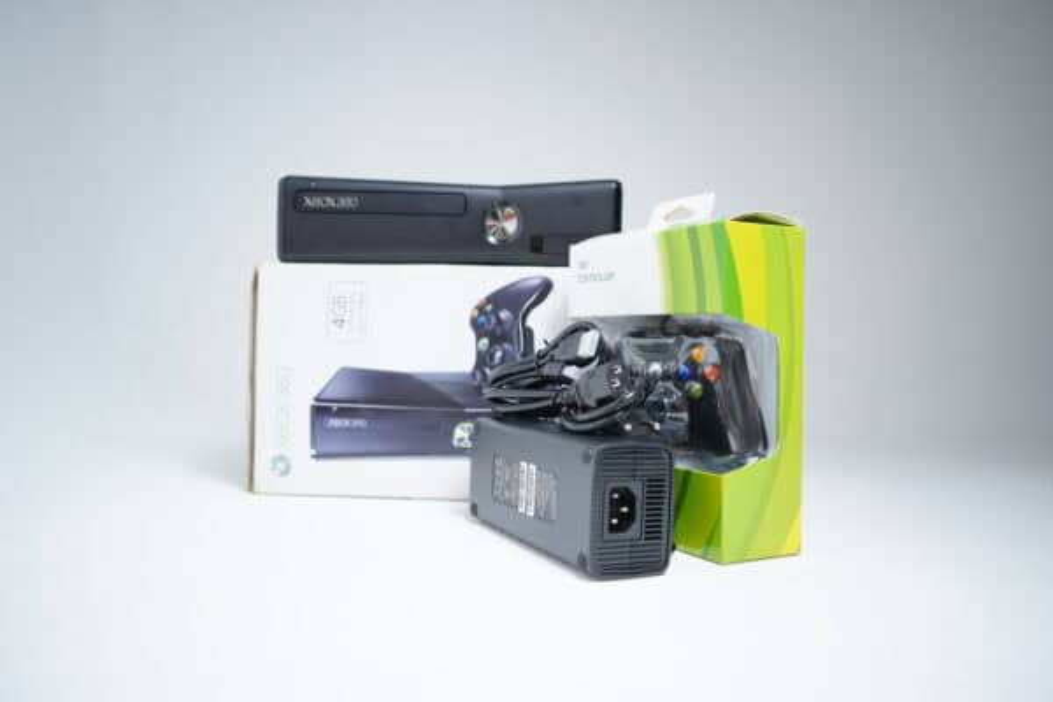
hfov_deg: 63.7
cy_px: 351
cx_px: 526
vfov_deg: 45.0
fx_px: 848
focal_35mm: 29
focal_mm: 29
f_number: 3.5
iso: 800
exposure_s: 1/60
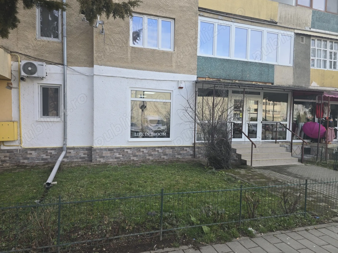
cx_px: 169
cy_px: 126
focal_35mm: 23
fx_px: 225
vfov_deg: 58.9
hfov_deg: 73.9
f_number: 1.7
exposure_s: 1/180
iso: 25
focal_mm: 6.3
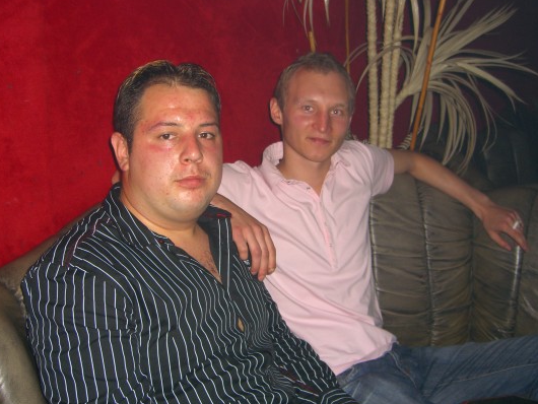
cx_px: 260
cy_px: 187
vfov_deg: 33.6
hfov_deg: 43.8
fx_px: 669
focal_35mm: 43
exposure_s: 1/60
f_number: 2.8
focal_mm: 7.9
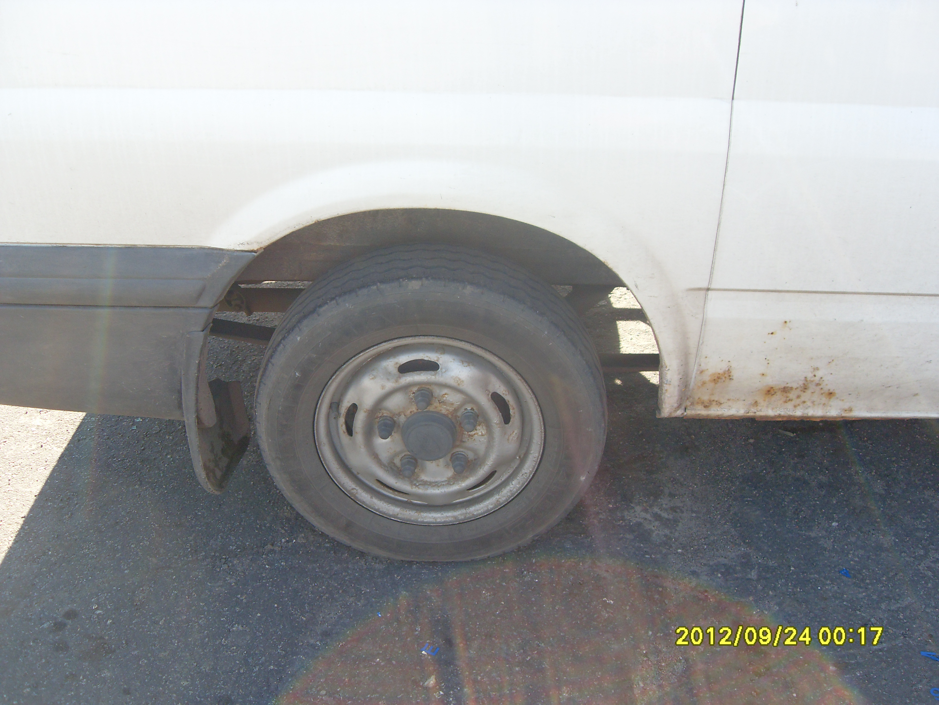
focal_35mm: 37
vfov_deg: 38.7
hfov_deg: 50.1
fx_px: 1004
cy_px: 352
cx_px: 470
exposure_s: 1/180
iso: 80
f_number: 2.8
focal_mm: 6.3
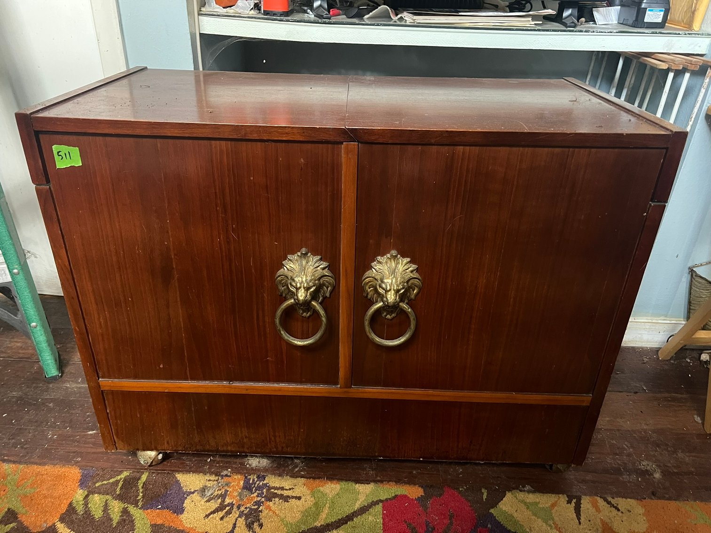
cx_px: 356
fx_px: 534
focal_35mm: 26
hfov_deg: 67.3
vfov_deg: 53.1
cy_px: 266
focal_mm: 5.7
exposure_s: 1/32
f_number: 1.5
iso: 640
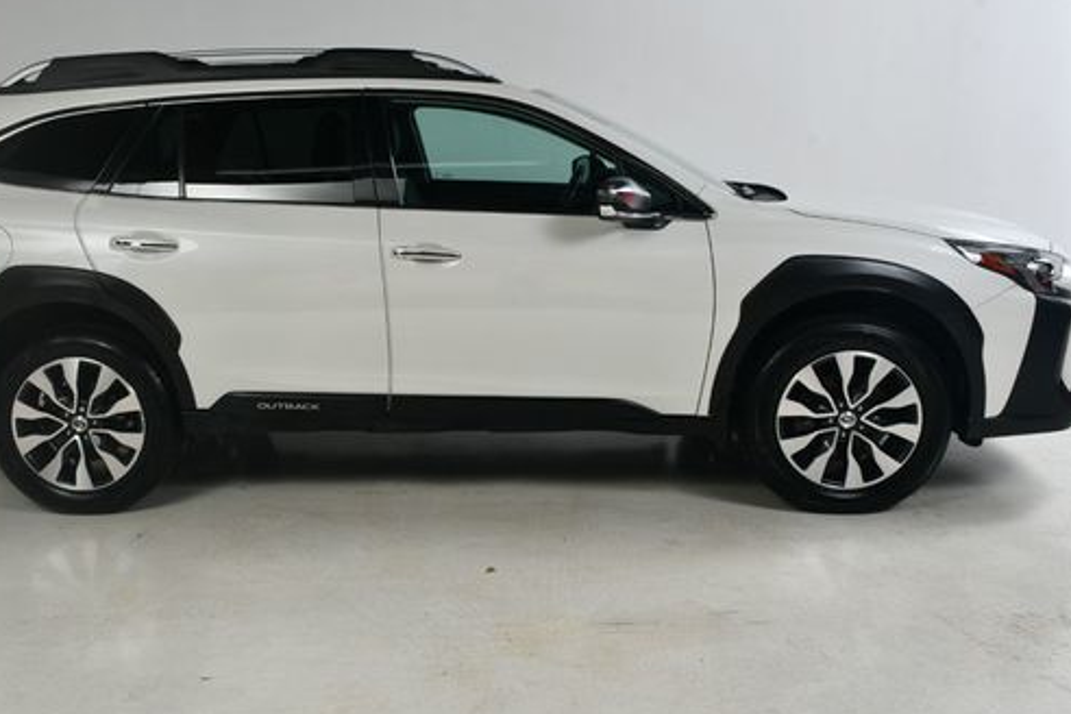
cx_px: 424
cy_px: 333
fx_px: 1160
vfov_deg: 34.2
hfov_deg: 49.2
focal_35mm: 39
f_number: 14
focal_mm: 20
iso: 100
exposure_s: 1/160
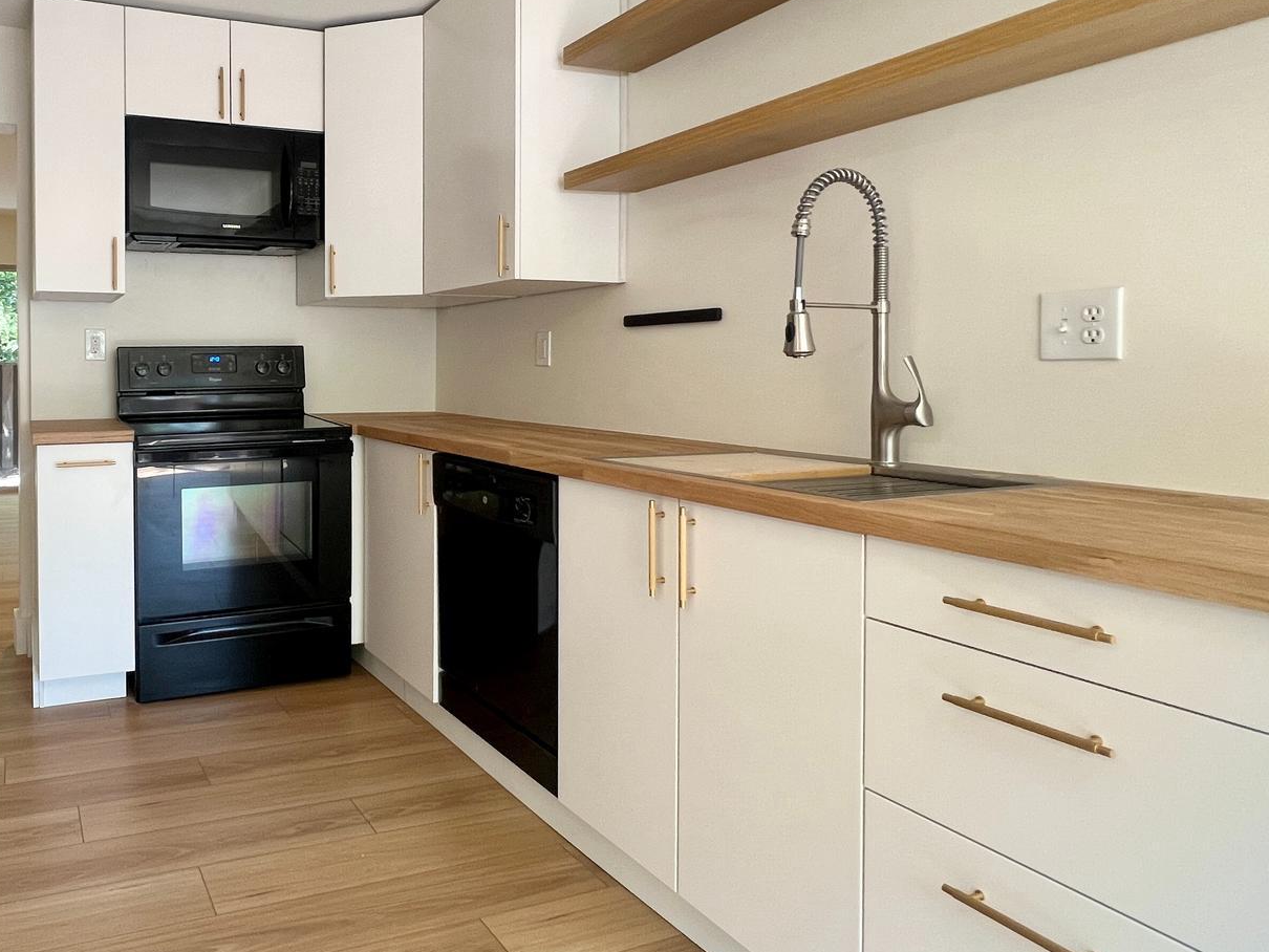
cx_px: 321
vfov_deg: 60.7
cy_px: 389
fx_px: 807
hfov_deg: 71.3
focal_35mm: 22
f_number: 1.8
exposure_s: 1/60
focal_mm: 1.57
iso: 160
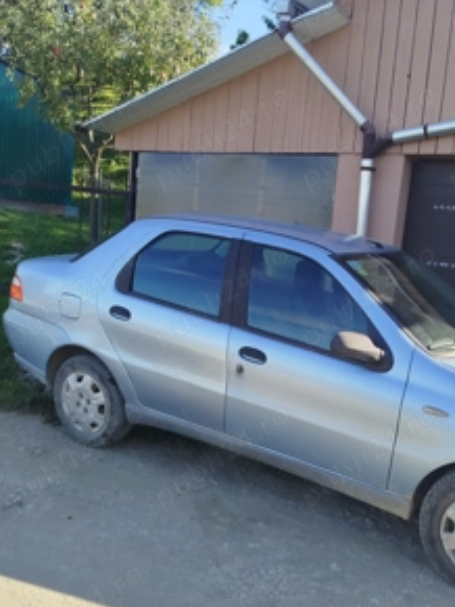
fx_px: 579
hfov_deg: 42.5
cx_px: 294
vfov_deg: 55.3
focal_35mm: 33
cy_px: 332
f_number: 1.7
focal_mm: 5.31
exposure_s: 1/395
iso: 50
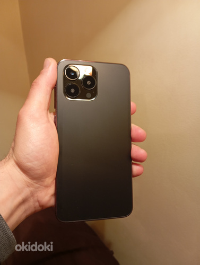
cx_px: 100
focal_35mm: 28
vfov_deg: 63.3
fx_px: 215
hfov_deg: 49.9
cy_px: 132
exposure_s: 1/33.3
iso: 788
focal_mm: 4.22
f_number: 1.8
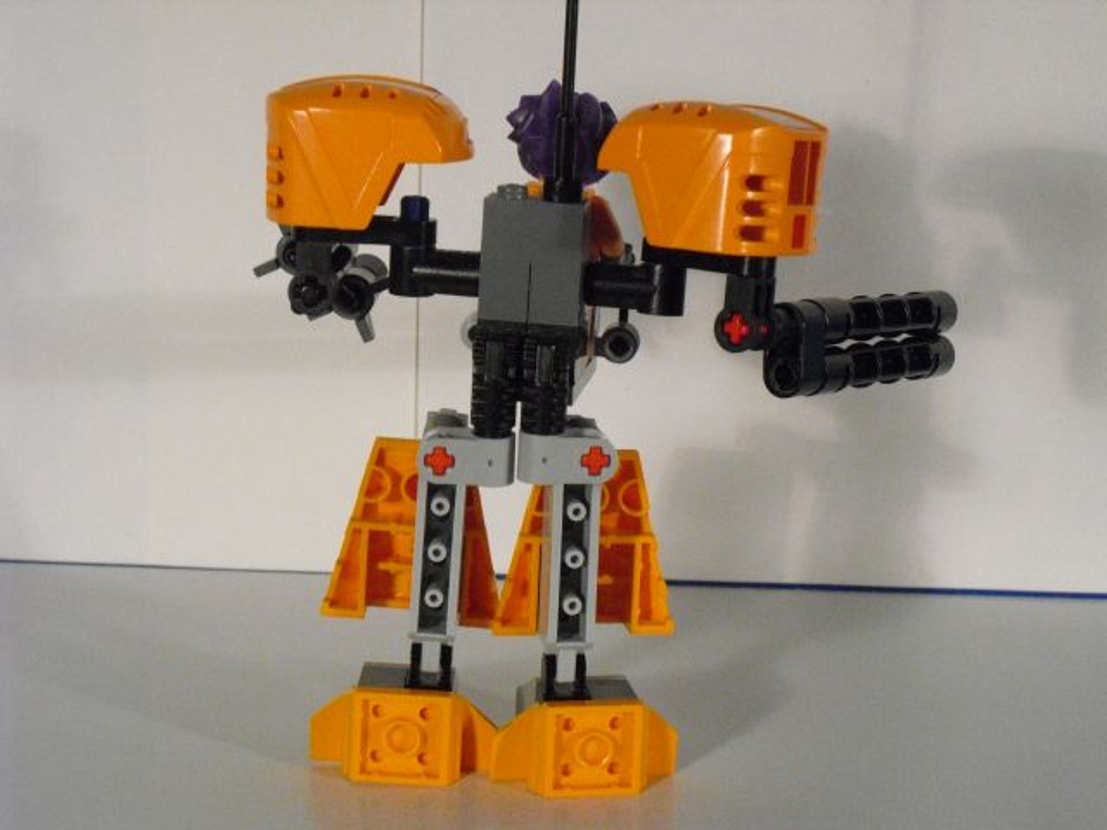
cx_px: 554
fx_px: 2366
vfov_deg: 19.9
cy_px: 415
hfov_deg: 26.3
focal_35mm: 74
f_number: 4.6
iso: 800
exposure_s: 1/60
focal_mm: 13.1
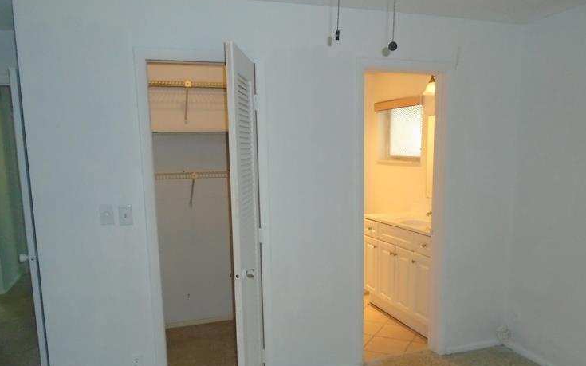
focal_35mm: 30
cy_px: 233
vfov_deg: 41.5
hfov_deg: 62.9
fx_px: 479
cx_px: 311
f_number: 3.2
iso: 400
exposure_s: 1/125
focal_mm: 4.6
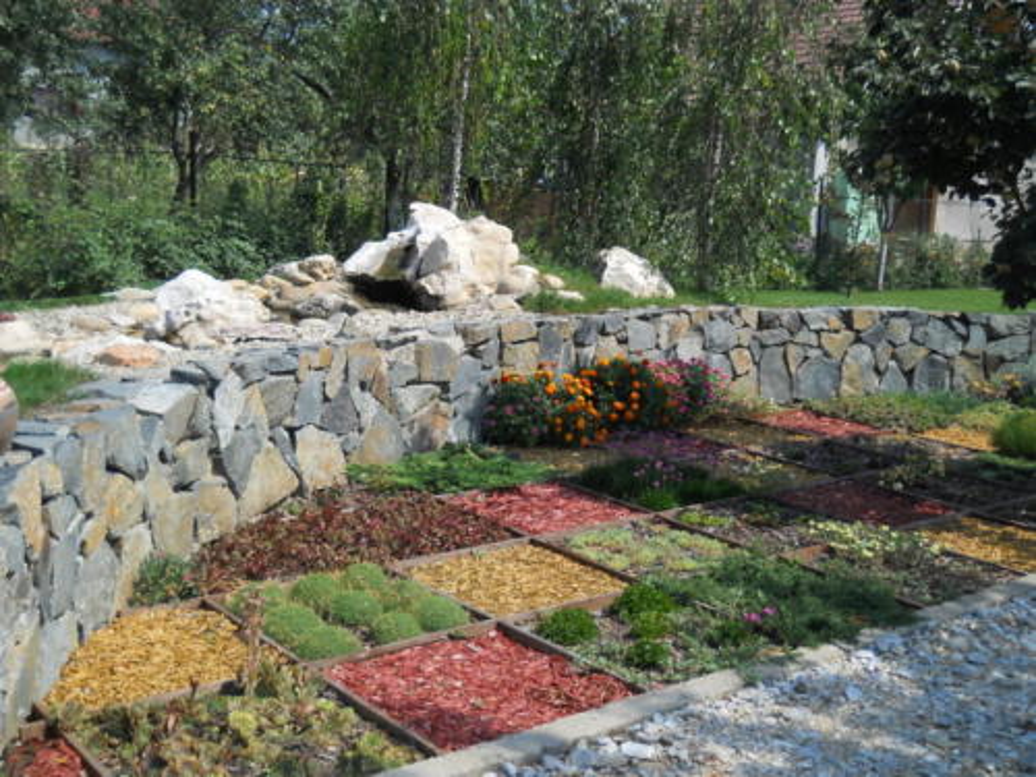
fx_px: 1227
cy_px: 388
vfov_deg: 35.1
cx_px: 518
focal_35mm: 41
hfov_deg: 45.8
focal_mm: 6.72
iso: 80
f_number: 5.5
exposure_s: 1/320
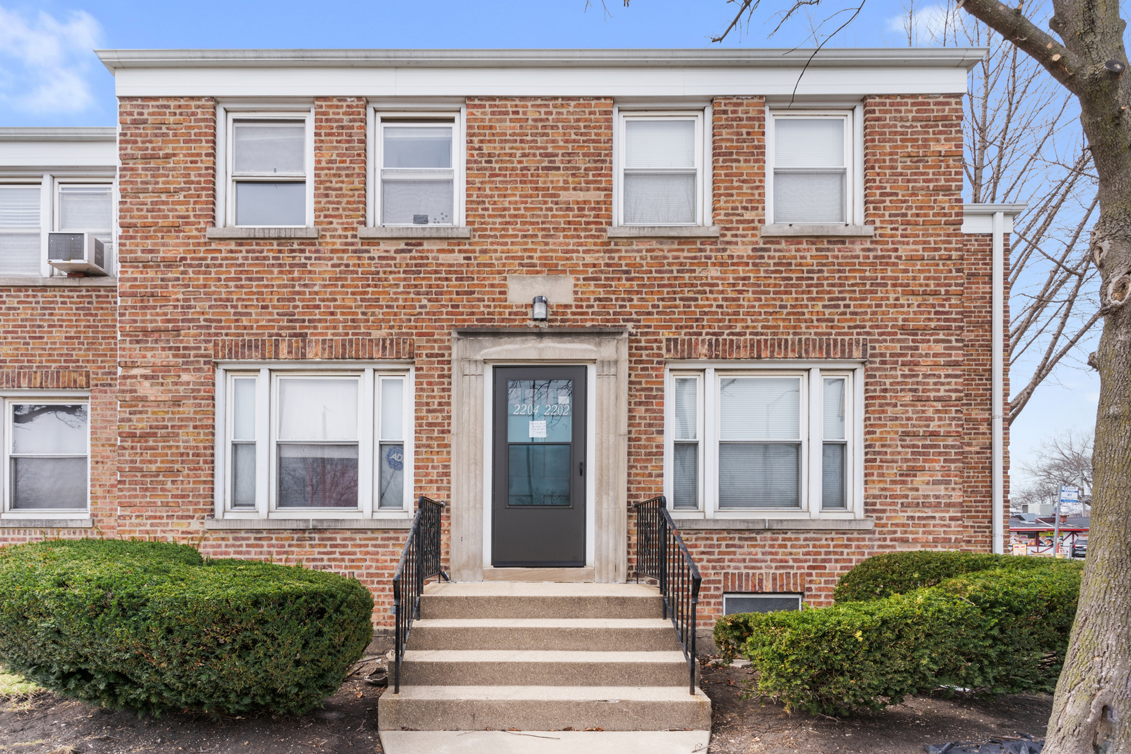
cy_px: 377
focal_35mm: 17
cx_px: 566
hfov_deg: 93.3
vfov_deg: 70.4
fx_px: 534
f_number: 14
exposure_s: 1/50
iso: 50
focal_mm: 17
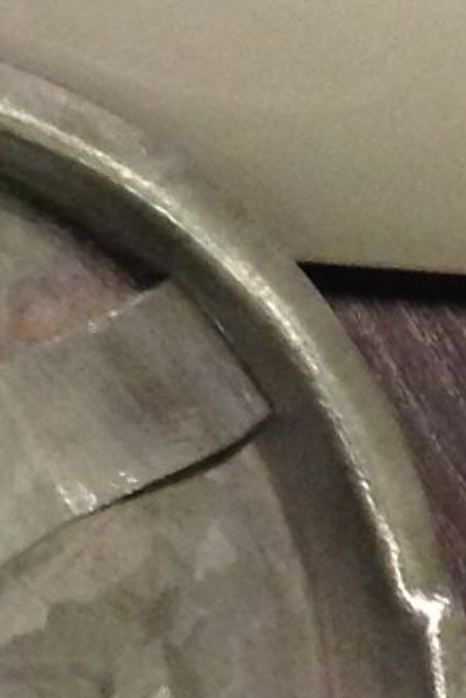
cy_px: 2
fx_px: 4190
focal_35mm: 216
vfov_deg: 9.5
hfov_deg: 6.4
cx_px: 227
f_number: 2.4
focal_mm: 4.28
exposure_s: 1/17
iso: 320
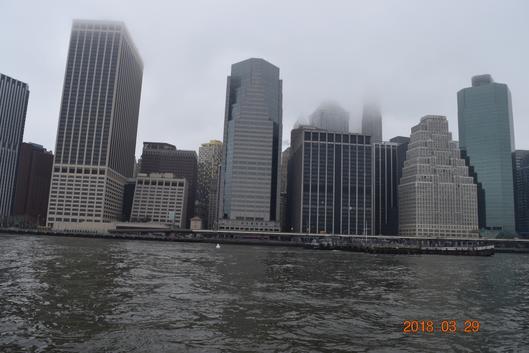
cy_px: 176
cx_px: 264
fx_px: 397
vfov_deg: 47.9
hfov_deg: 67.4
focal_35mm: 27
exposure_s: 1/250
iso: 220
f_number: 8
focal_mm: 18
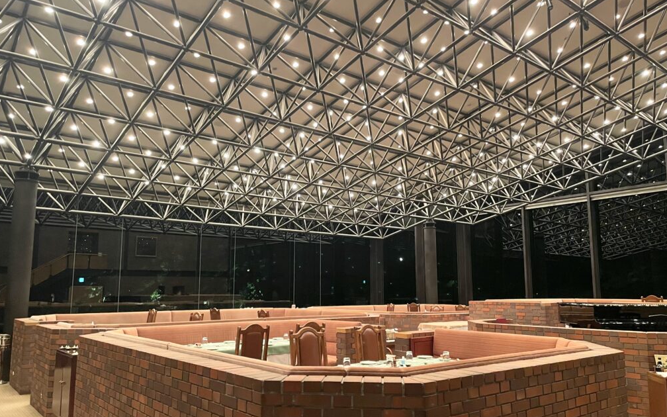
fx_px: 509
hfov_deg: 66.5
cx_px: 330
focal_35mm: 28
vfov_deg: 44.5
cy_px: 219
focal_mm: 4.2
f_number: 1.6
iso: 640
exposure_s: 1/30
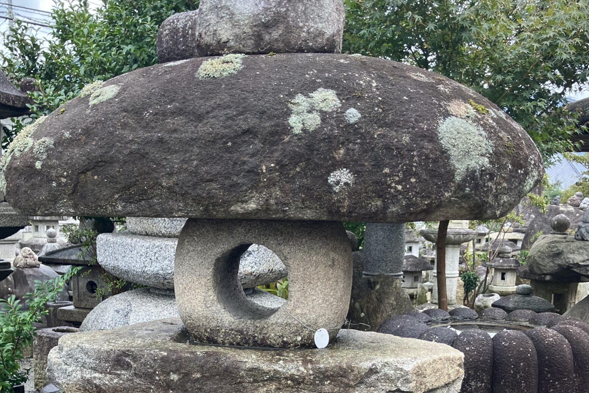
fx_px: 785
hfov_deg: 41.1
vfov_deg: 26.6
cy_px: 393
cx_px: 267
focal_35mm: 48
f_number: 1.8
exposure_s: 1/182
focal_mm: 3.99
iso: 32
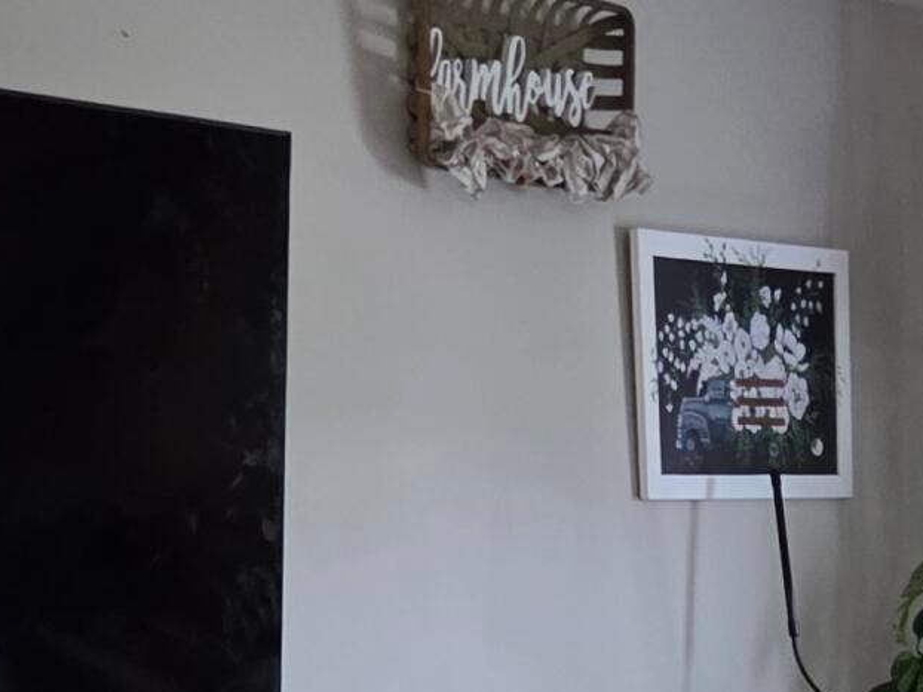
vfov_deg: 11.7
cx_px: 832
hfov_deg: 17.5
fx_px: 2959
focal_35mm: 111
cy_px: 1481
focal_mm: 5.4
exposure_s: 1/120
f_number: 1.8
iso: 400
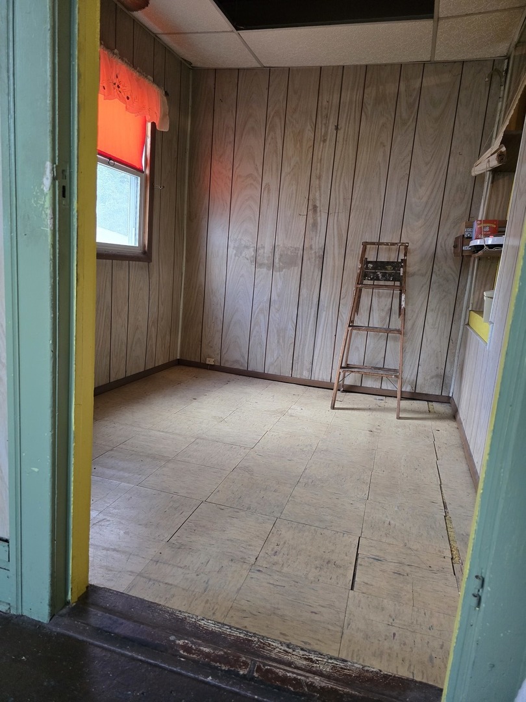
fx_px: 466
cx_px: 263
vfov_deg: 73.9
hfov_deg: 58.9
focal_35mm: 23
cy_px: 351
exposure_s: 1/120
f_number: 1.7
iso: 500
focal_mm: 6.3
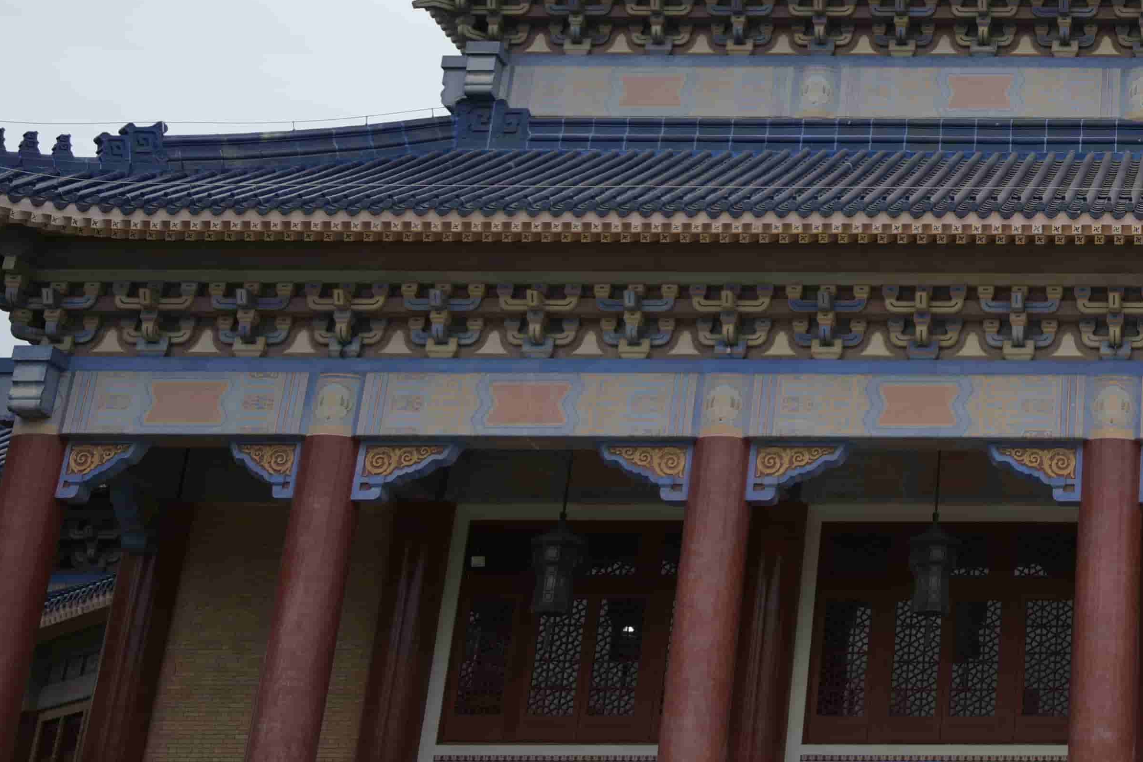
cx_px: 1332
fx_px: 2413
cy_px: -26
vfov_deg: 17.5
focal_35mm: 76
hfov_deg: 24.4
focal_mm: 30
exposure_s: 1/640
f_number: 4
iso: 100
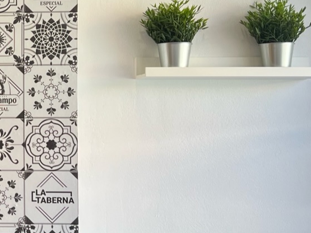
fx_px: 862
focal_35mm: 96
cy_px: 119
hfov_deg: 19.0
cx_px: -91
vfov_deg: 15.4
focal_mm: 5.7
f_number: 1.5
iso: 32
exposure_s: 1/126
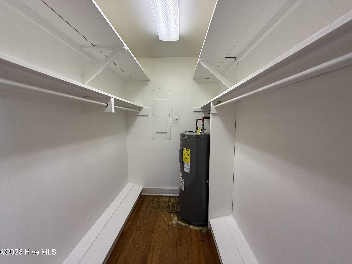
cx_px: 176
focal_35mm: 14
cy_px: 132
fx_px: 142
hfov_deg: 102.1
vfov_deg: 85.7
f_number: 2.2
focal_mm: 2.22
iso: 320
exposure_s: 1/120
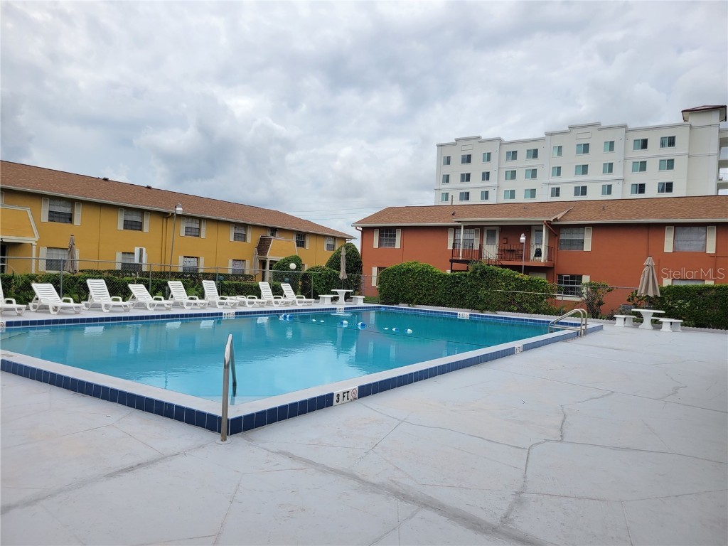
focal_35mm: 26
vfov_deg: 53.1
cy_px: 273
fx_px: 547
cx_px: 364
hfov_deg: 67.3
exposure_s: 1/3778
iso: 40
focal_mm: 5.4
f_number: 1.8
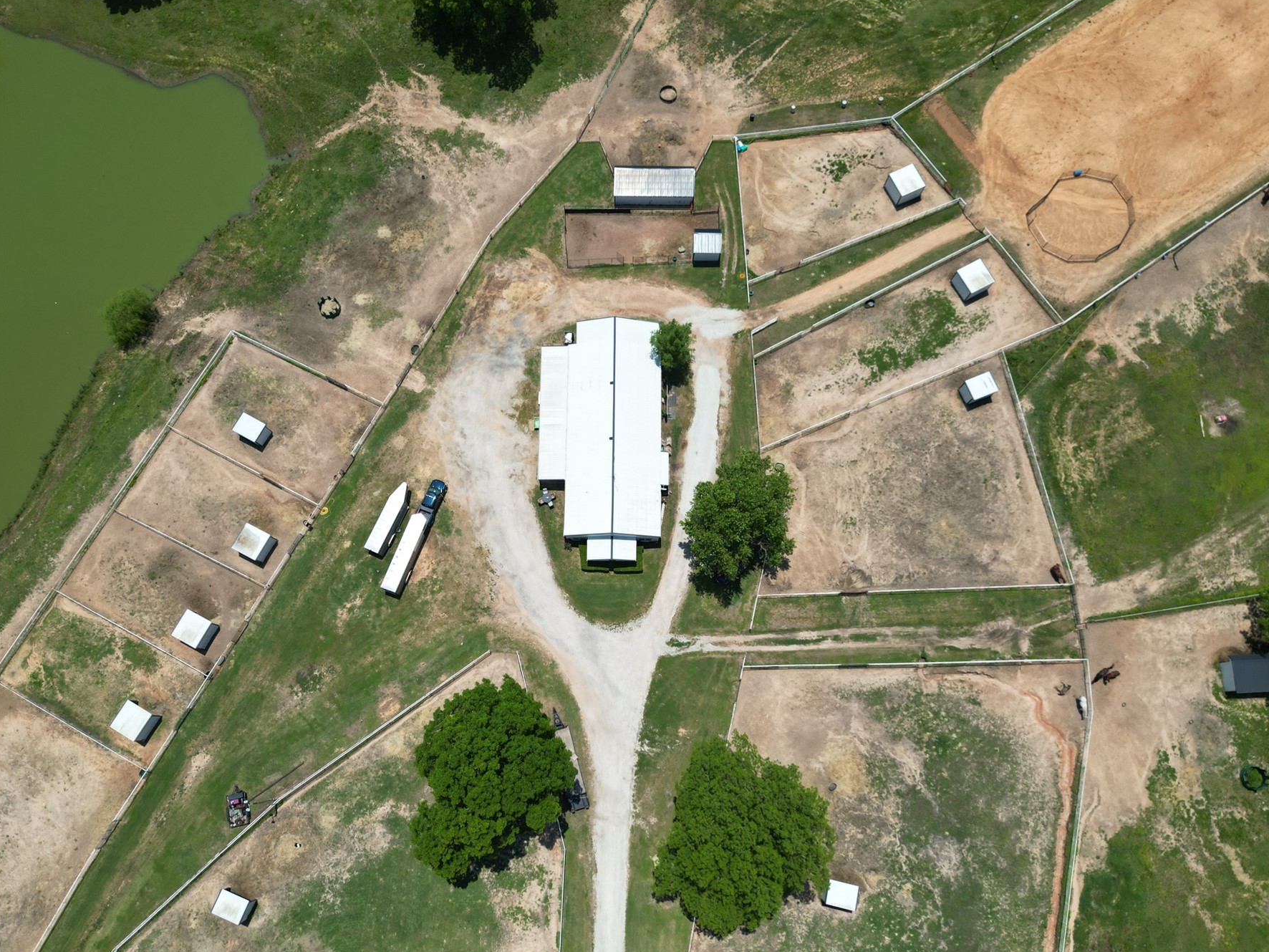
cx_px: 604
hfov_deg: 67.3
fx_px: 953
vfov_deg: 53.0
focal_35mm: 26
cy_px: 501
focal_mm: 6.72
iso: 110
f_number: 1.7
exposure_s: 1/4000
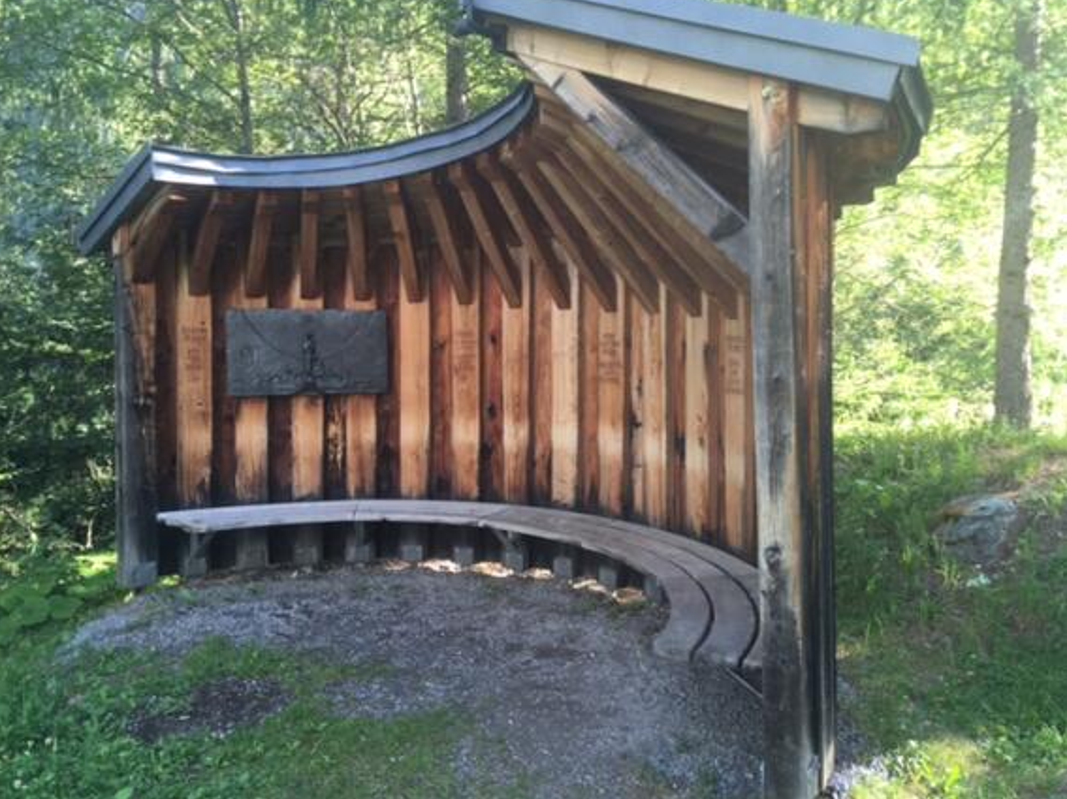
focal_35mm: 30
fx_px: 925
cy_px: 387
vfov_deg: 46.8
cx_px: 517
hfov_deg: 60.0
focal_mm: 4.15
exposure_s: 1/50
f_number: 2.2
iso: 32
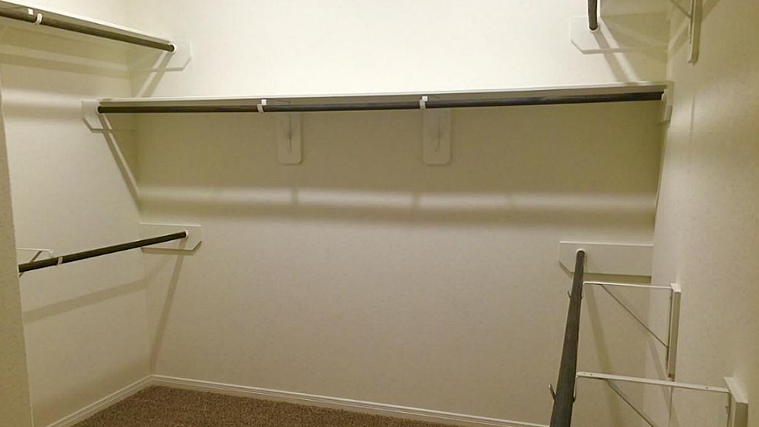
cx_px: 377
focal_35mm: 32
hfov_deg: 61.0
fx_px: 644
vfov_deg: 36.5
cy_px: 263
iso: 40
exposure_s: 1/15
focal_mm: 4.15
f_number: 2.2
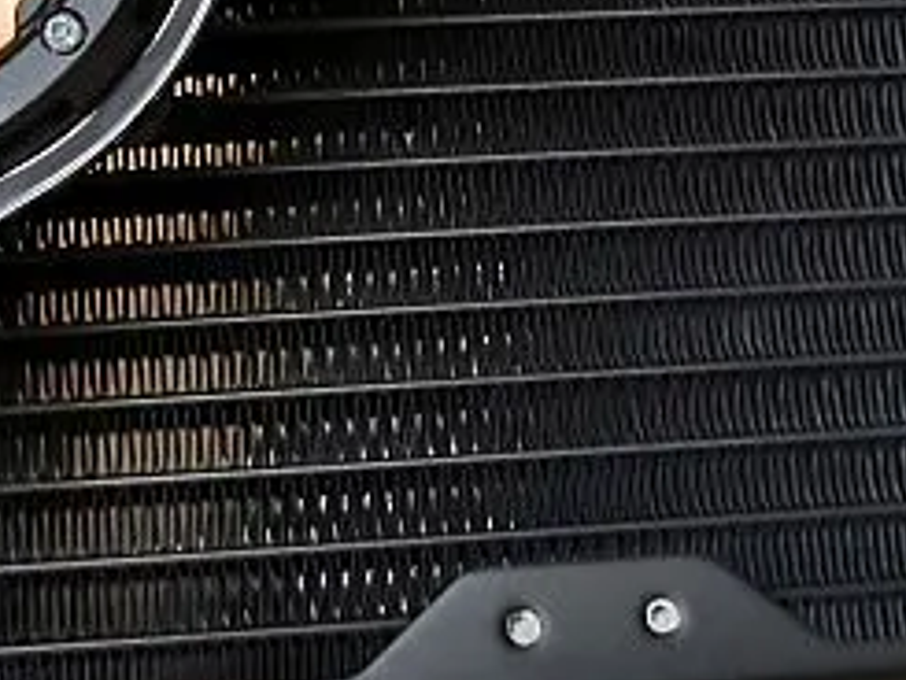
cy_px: 44
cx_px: 447
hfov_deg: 22.2
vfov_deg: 16.5
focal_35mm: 88
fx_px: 2304
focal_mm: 5.56
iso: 160
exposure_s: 1/100
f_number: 1.6
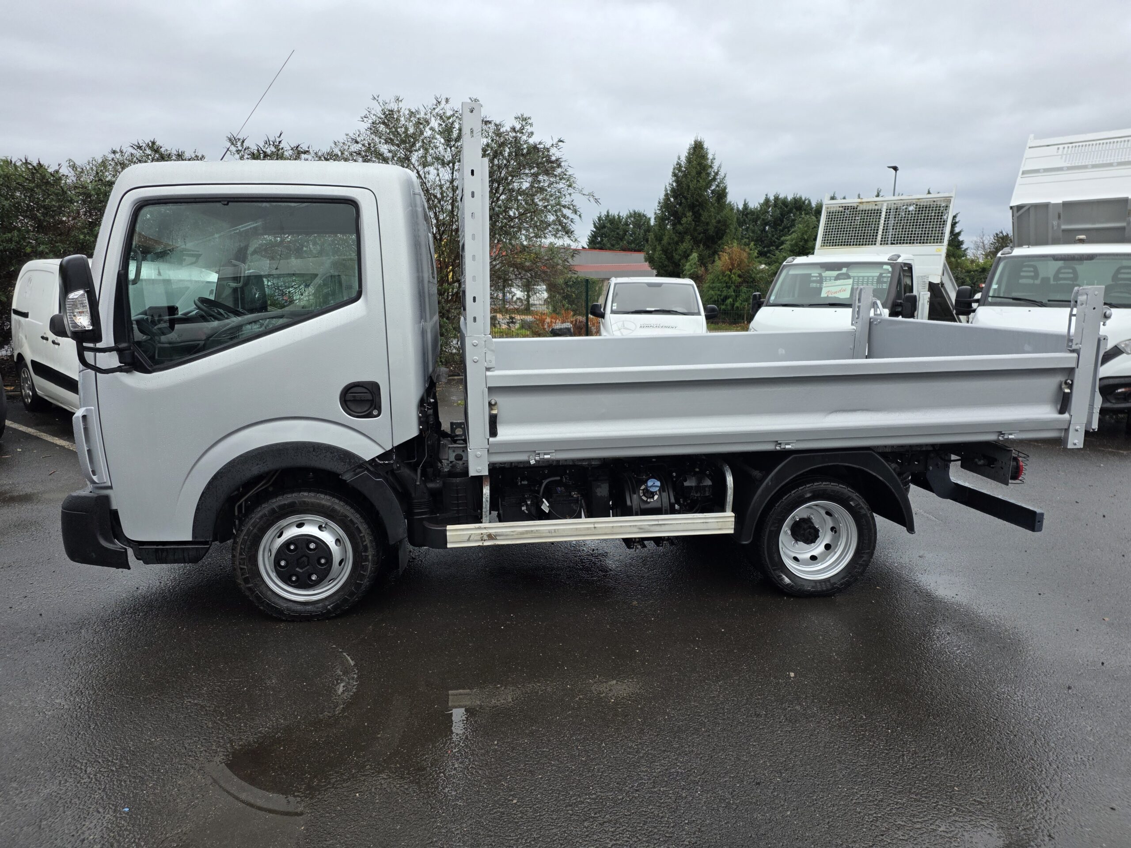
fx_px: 751
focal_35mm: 23
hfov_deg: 73.9
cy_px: 424
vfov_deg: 58.9
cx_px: 566
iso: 50
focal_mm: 6.25
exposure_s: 1/180
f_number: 1.7
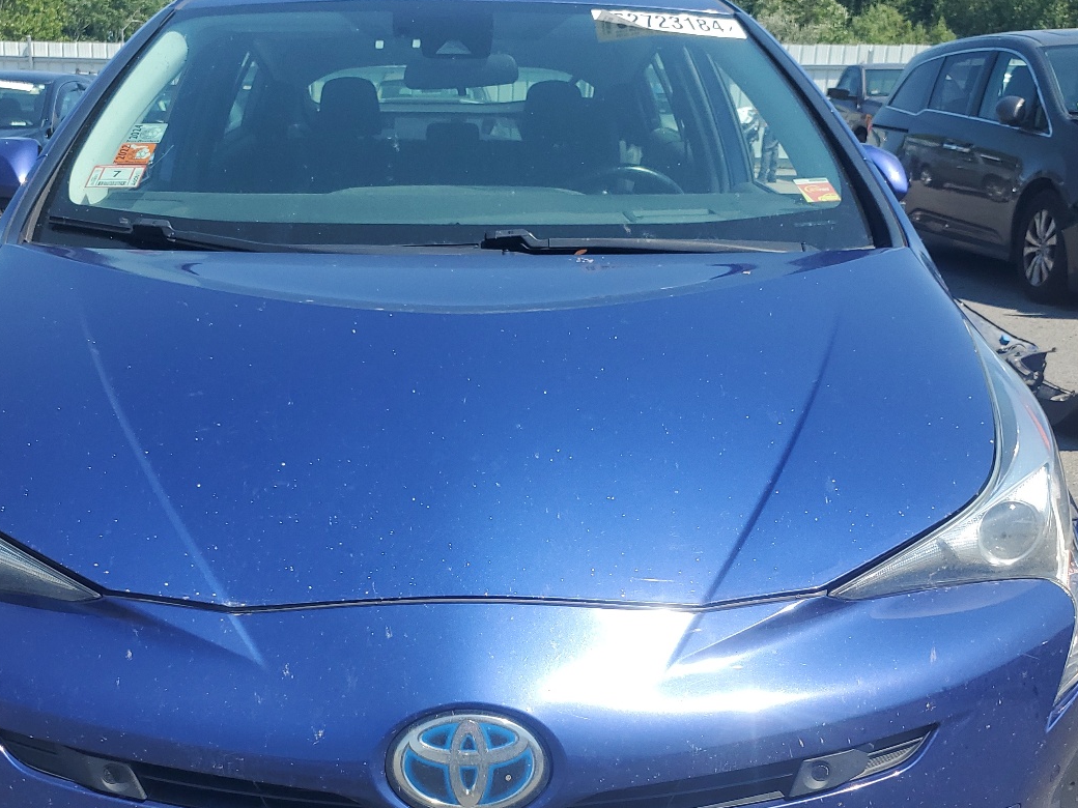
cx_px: 484
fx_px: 1246
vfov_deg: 35.4
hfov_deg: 46.7
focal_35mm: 40
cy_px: 568
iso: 50
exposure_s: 1/2000
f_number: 1.5
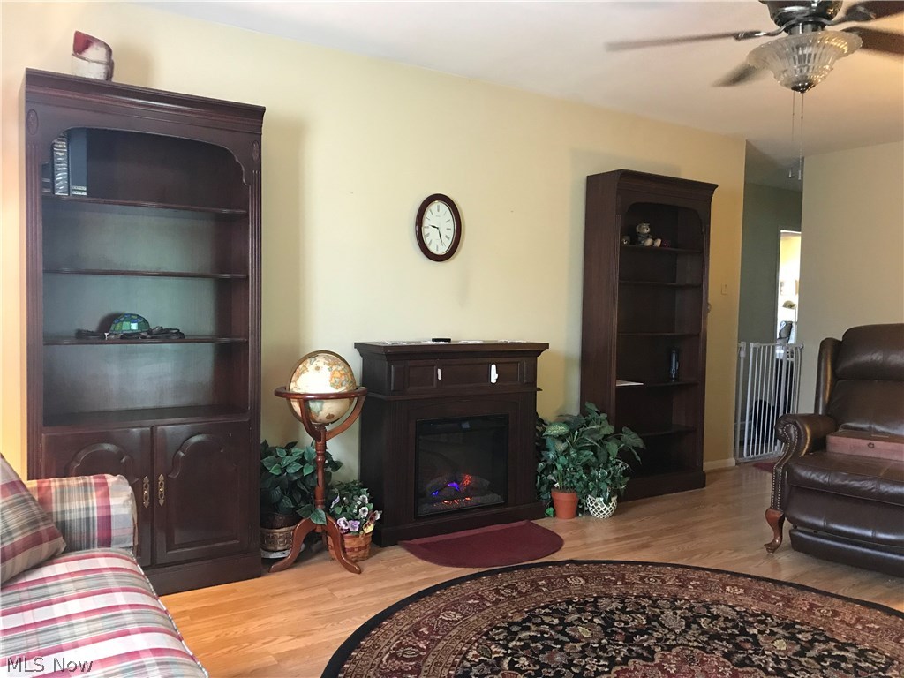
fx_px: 731
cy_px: 339
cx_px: 452
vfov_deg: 49.7
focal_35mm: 28
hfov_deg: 63.4
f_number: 1.8
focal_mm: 3.99
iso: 100
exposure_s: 1/12
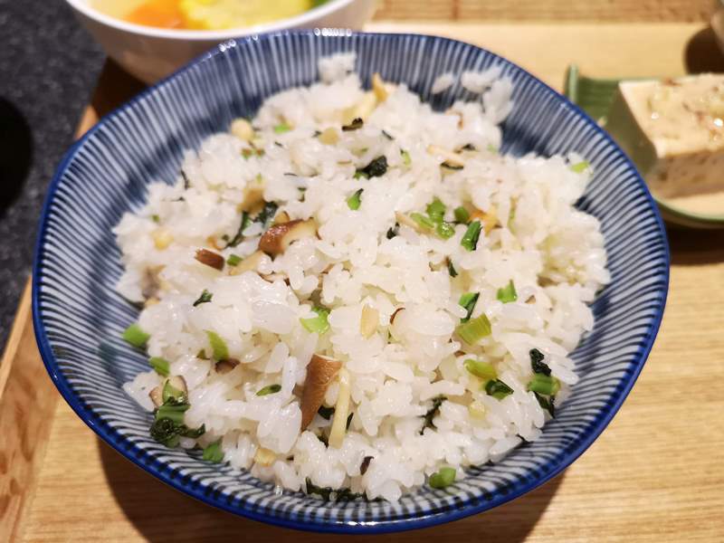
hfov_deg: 65.3
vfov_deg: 51.4
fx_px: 565
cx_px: 362
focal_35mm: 27
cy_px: 272
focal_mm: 3.95
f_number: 1.8
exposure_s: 1/60
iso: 160
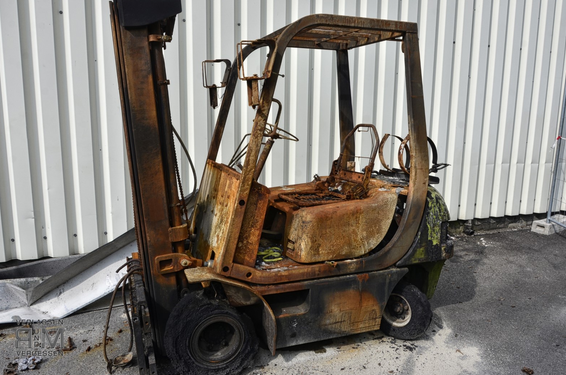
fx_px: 439
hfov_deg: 65.6
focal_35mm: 28
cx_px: 283
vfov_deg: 46.2
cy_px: 185
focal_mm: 18
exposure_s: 1/320
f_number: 9
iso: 200
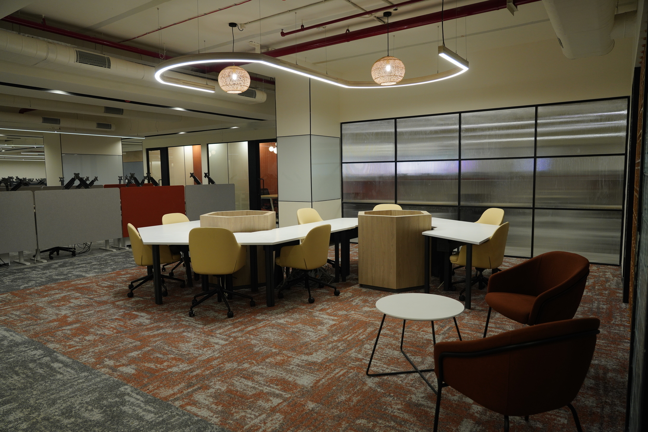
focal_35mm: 24
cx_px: 324
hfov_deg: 73.7
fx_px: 432
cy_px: 216
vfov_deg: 53.1
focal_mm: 24
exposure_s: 1/125
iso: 640
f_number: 4
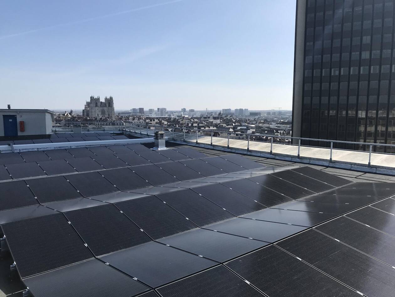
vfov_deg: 49.7
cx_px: 198
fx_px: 320
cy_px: 148
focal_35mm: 28
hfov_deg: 63.4
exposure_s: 1/3831
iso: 20
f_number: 1.8
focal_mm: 3.99
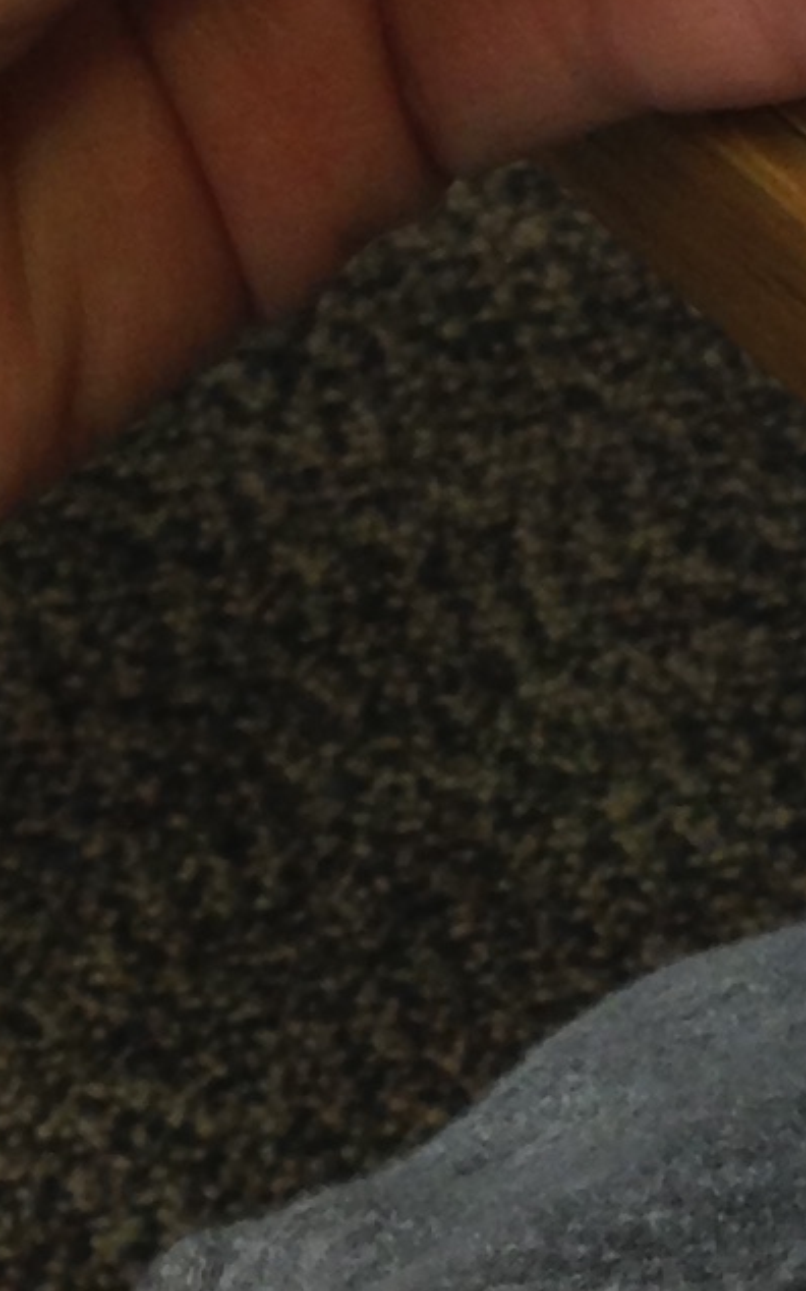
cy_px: 281
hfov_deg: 7.0
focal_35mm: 180
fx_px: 6329
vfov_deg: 11.6
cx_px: 1781
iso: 50
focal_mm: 4.12
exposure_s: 1/20
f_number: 2.4
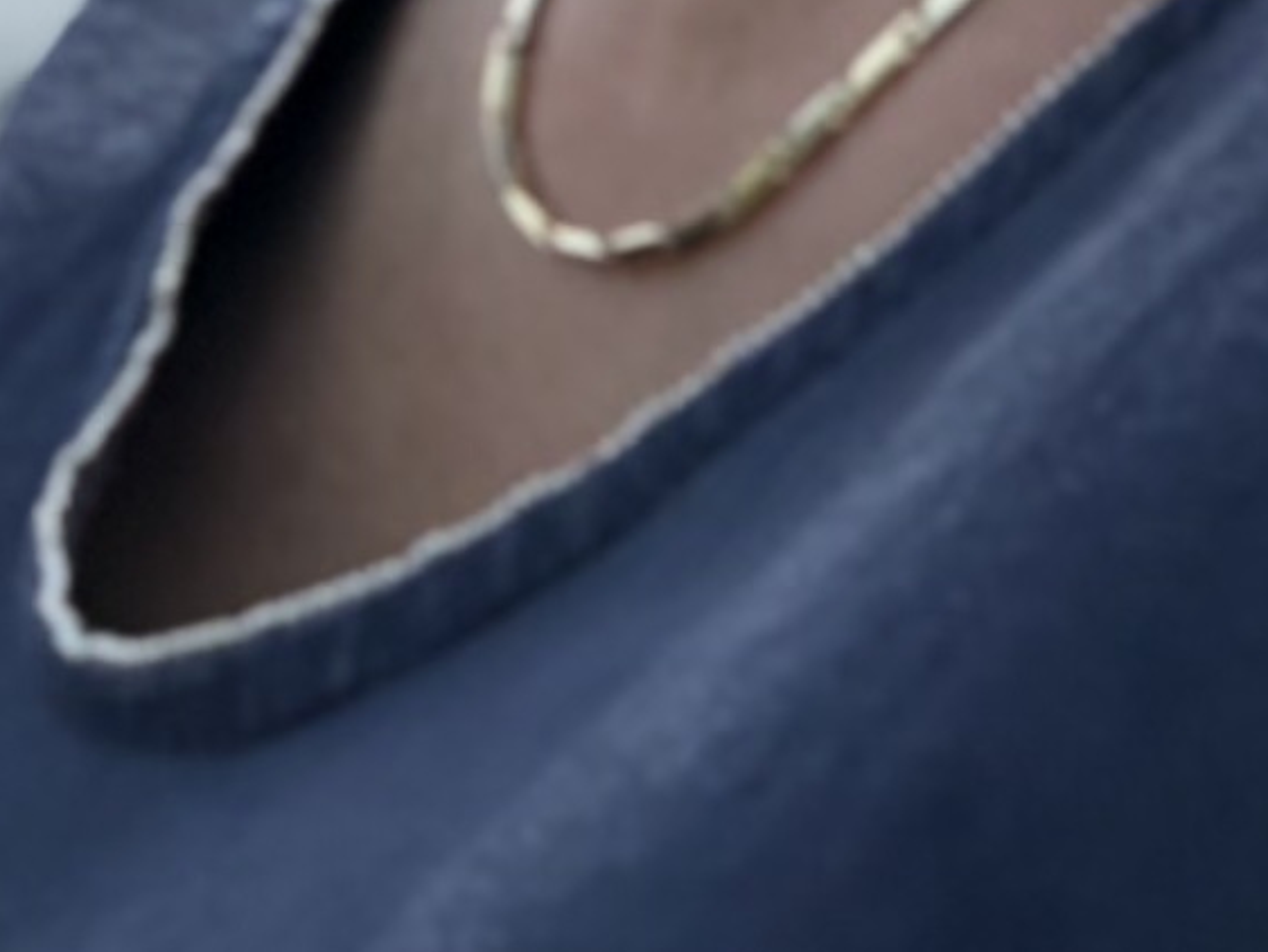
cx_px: 826
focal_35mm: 373
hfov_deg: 5.3
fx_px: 13669
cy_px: -1633
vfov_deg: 3.9
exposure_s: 1/657
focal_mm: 6
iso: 16
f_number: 2.4
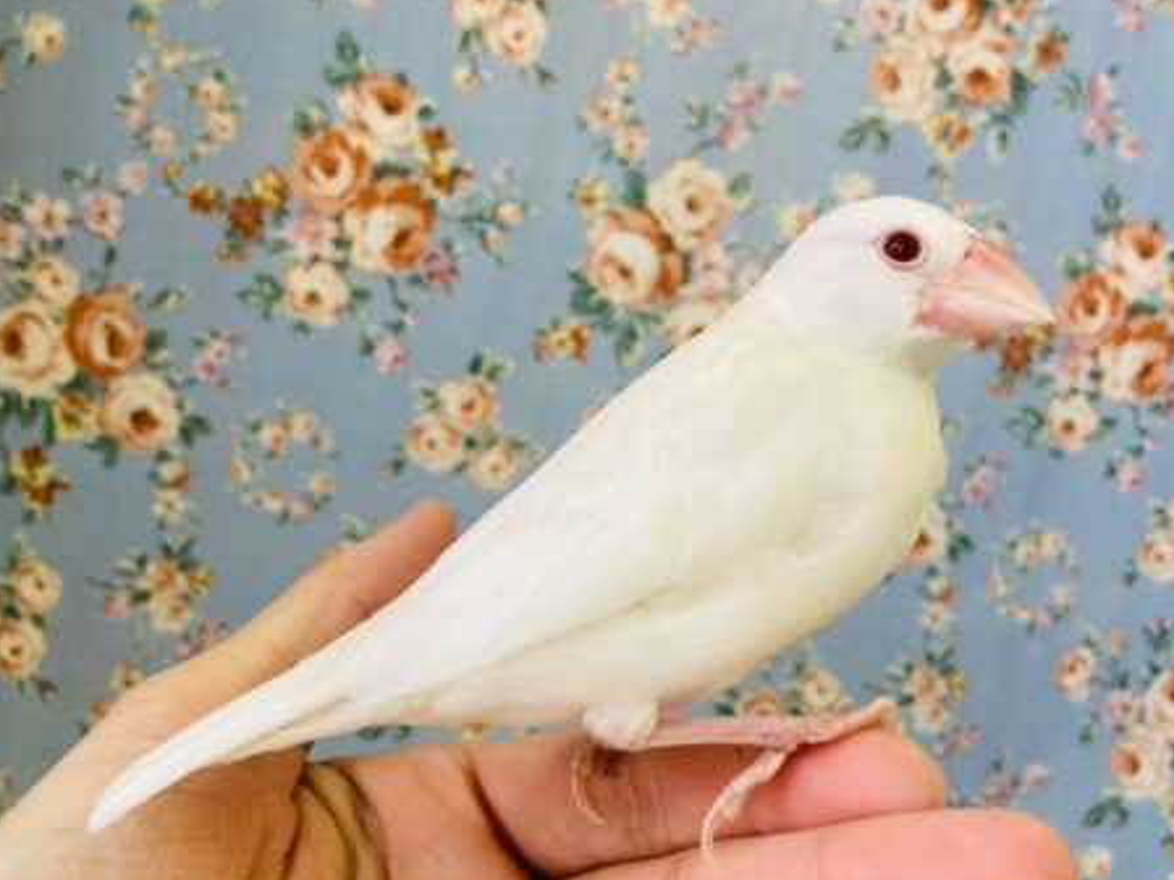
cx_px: 650
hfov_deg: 46.7
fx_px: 1357
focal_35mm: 40
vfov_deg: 35.9
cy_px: 409
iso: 40
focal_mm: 3.99
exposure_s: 1/50
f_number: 1.8
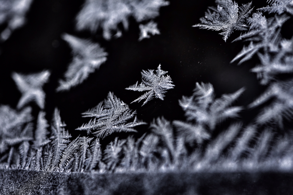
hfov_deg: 19.5
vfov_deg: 13.0
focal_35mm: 105
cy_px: 98
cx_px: 146
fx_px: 855
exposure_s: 1/200
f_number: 7.1
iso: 400
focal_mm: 105
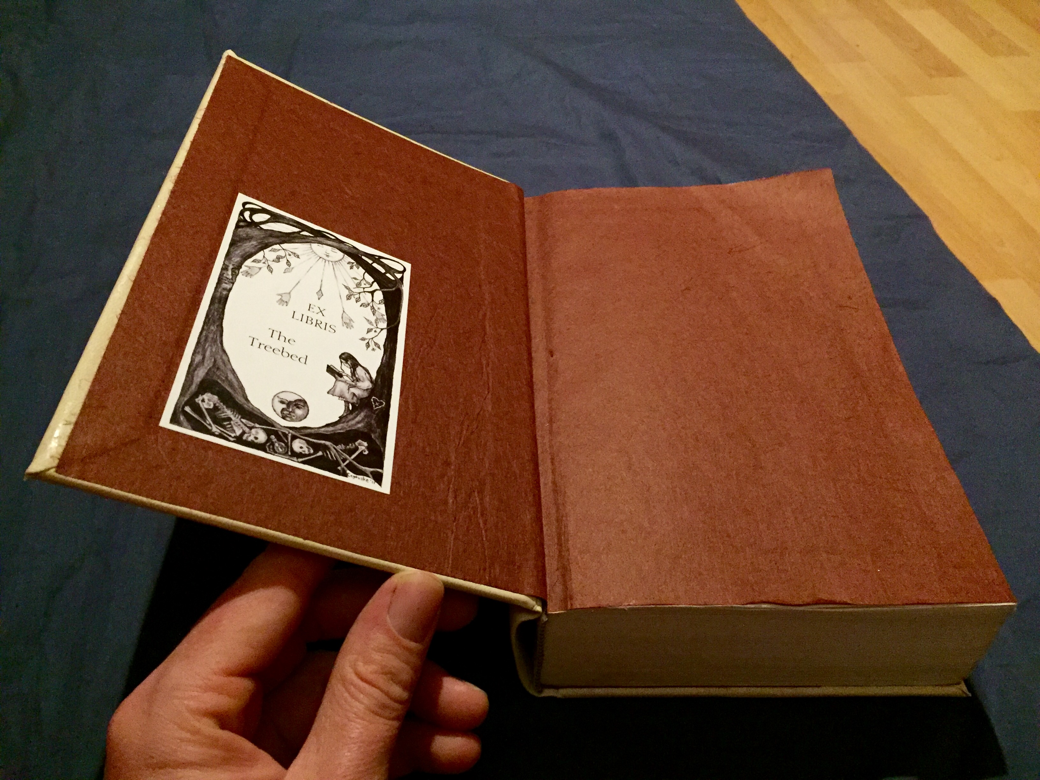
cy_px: 390
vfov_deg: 48.2
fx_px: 871
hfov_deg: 61.7
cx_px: 520
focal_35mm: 29
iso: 400
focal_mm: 4.15
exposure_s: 1/15
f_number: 2.2
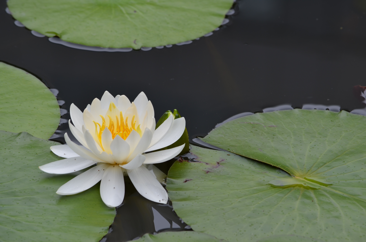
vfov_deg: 4.6
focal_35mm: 300
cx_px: 183
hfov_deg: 6.9
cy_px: 121
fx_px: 3044
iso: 100
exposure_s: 1/125
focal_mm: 200
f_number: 8
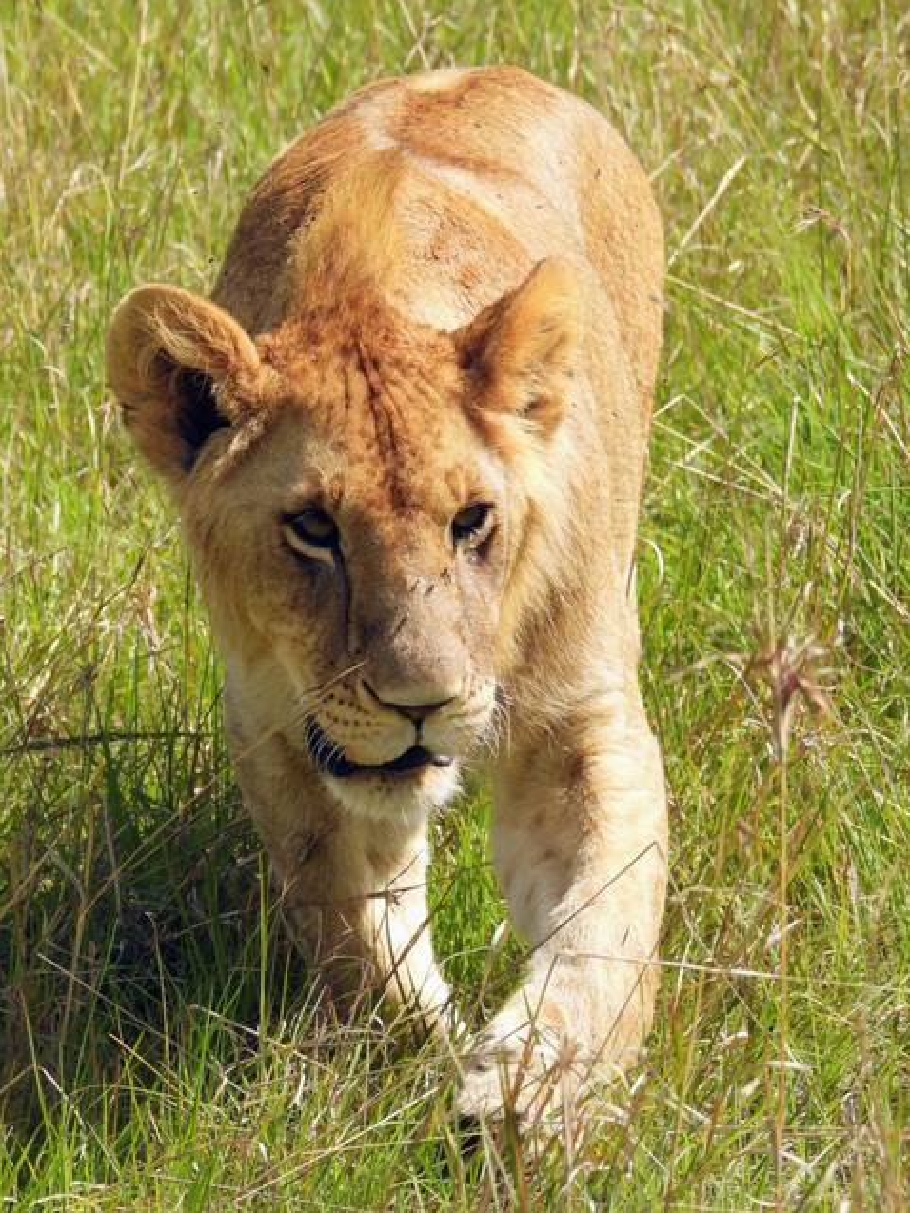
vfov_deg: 4.9
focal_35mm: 402
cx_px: 455
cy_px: 606
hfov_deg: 3.7
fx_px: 14086
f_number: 5
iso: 360
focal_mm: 71.9
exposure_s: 1/1250
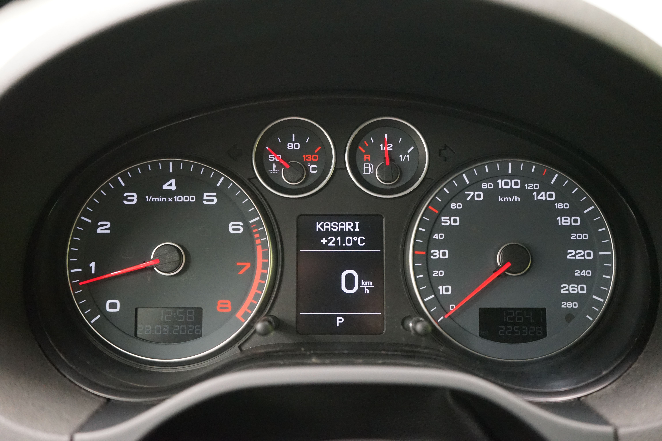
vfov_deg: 31.9
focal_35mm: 42
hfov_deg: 46.4
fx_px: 772
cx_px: 331
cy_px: 220
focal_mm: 42
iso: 6400
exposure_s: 1/15
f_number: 4.5
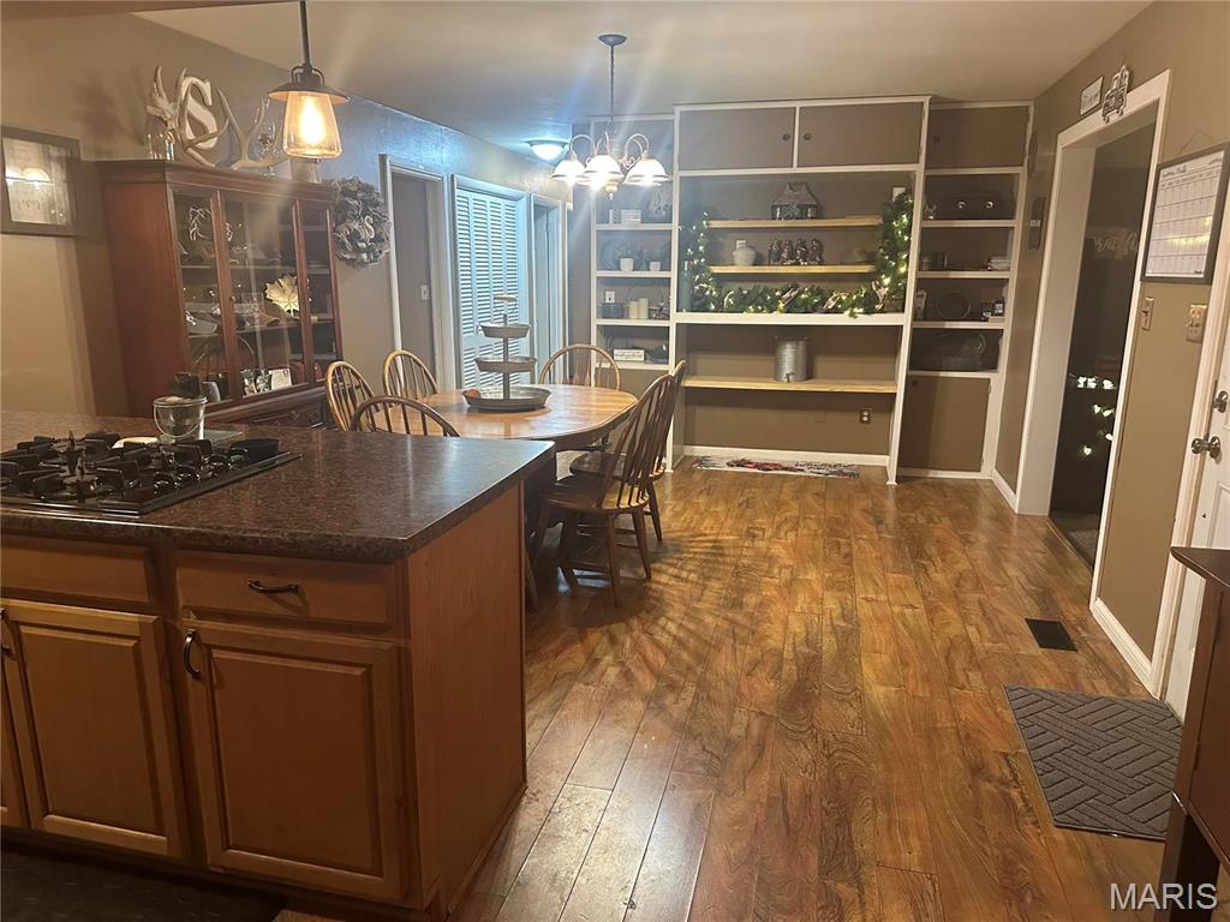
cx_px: 615
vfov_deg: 56.8
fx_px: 853
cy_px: 461
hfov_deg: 71.6
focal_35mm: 24
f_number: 1.78
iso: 800
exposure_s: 1/60
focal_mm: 6.86
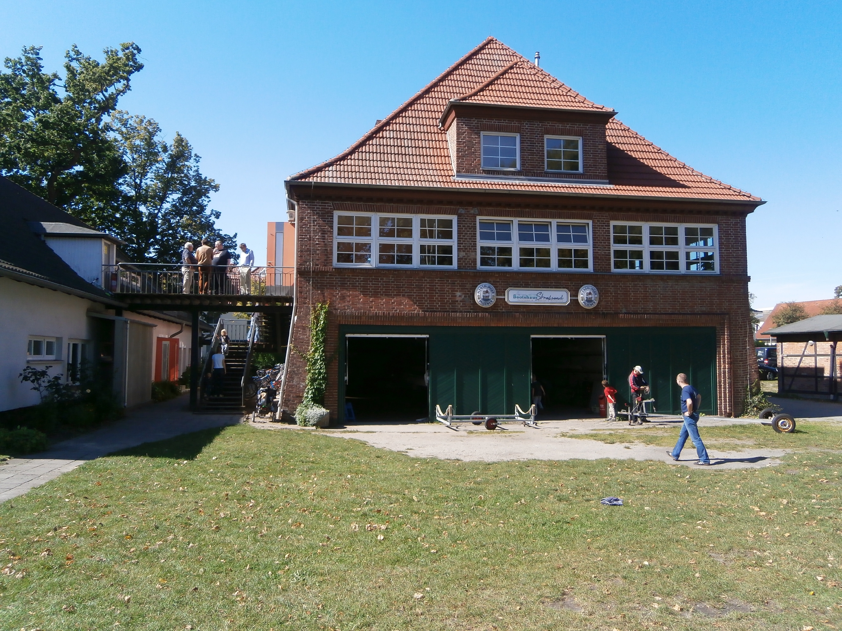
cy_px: 316
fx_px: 632
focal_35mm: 26
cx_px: 421
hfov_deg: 67.3
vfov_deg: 53.1
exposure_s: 1/640
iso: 80
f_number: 2.8
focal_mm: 4.7
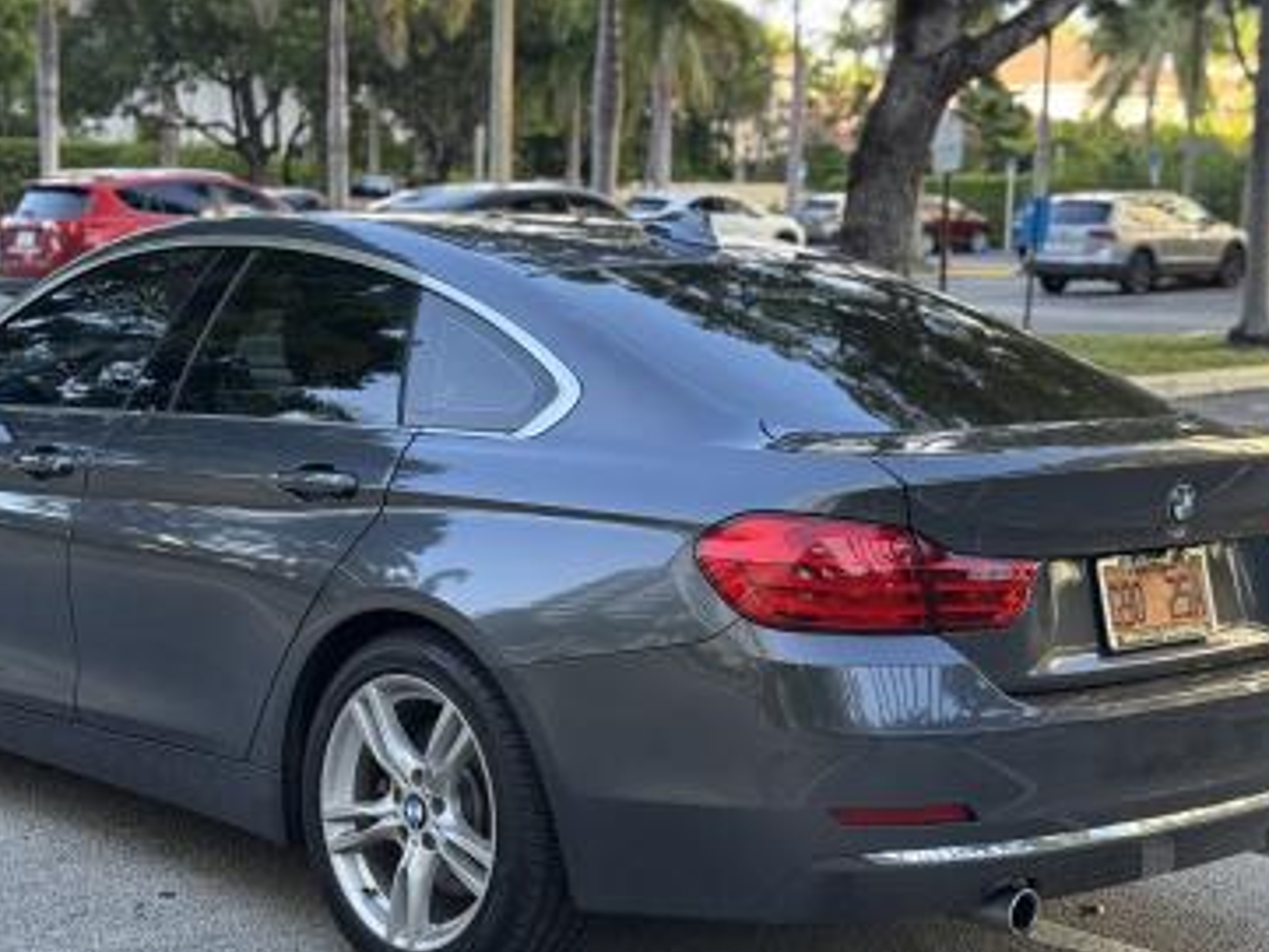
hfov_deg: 28.9
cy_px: 604
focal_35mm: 67
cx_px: 517
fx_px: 2457
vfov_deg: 21.9
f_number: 1.78
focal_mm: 6.76
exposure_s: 1/250
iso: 64
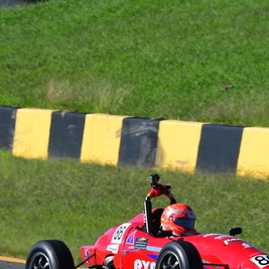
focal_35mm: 1258
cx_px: 193
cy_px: 194
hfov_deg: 1.4
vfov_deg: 1.4
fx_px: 11060
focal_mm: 330
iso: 500
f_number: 13
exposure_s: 1/640
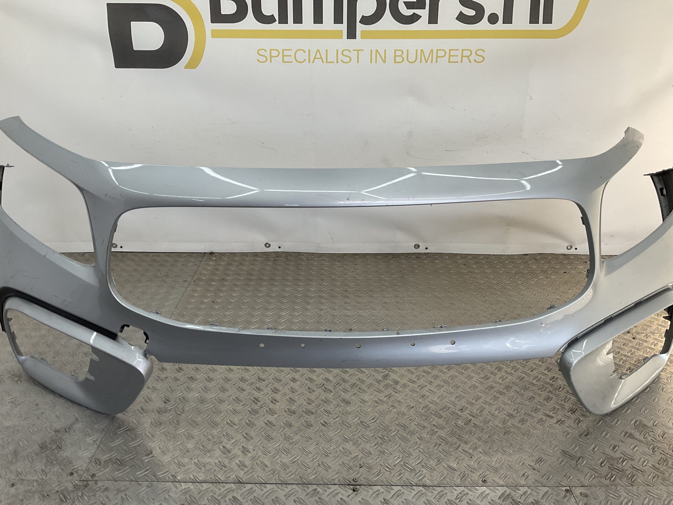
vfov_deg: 48.2
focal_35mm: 29
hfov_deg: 61.7
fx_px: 564
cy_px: 252
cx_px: 336
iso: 16
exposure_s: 1/221
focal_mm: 3
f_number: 1.8
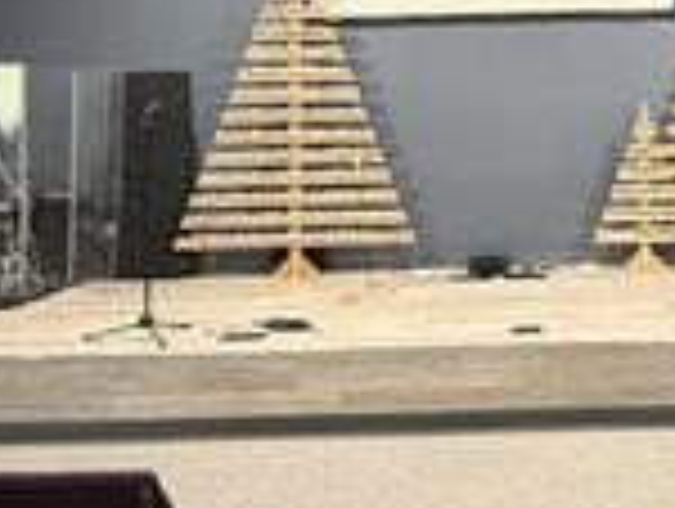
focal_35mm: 56
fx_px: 1094
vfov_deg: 25.6
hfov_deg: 33.1
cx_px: 558
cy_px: 76
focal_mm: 2.22
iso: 640
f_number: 2.2
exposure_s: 1/60
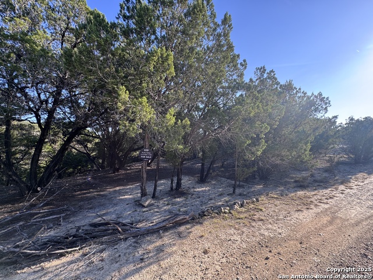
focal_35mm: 14
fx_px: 151
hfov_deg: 102.1
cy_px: 140
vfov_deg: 85.7
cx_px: 186
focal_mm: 2.22
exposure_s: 1/208
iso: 40
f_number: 2.2
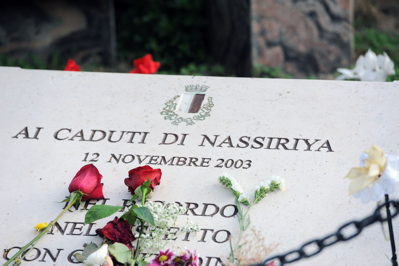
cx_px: 200
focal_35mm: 200
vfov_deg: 6.9
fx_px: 2216
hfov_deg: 10.3
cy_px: 133
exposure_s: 1/4000
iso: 1000
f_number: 5
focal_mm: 200
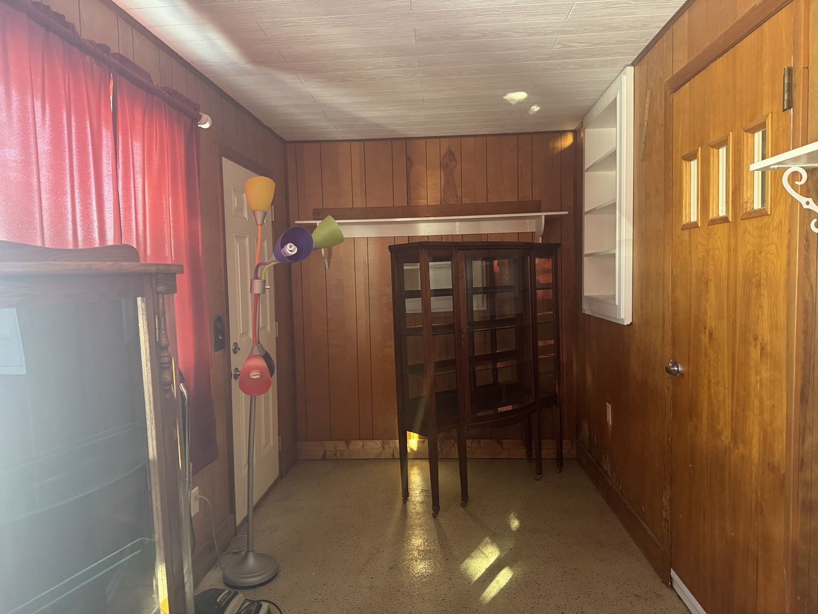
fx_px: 567
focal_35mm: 24
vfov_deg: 56.8
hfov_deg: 71.6
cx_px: 409
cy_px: 307
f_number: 1.78
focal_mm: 6.76
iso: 320
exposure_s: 1/60
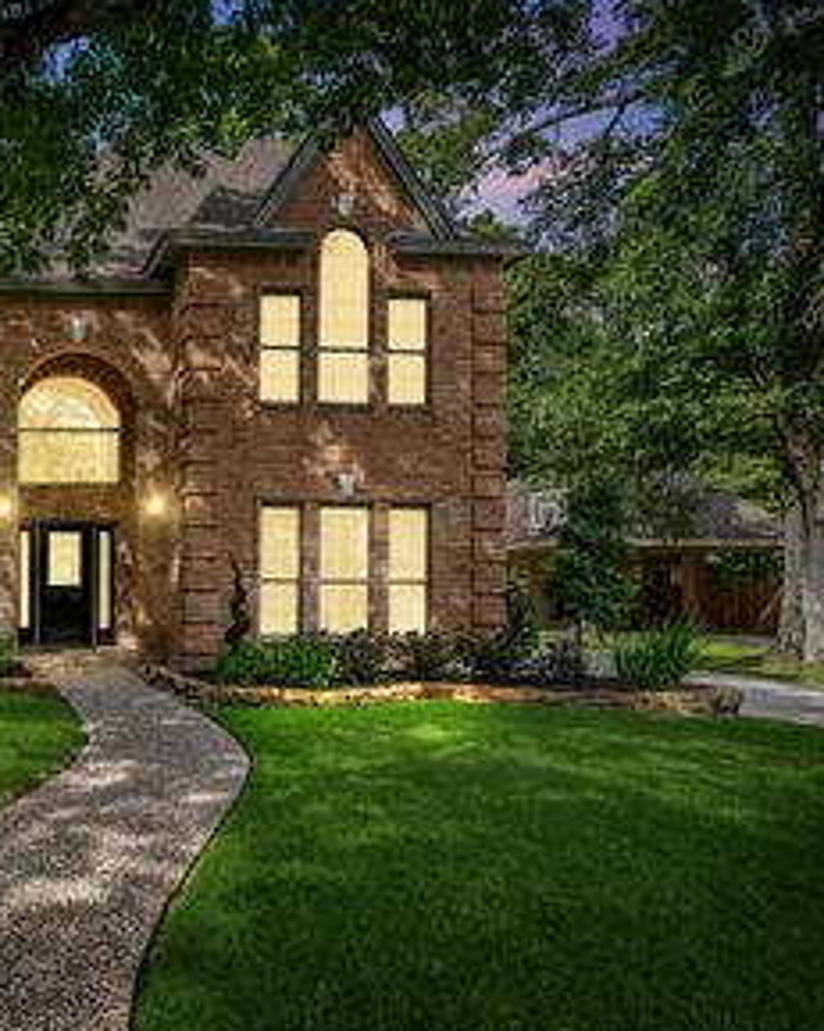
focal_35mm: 26
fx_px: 793
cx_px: 7
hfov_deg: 46.4
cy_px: 505
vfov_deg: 66.0
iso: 125
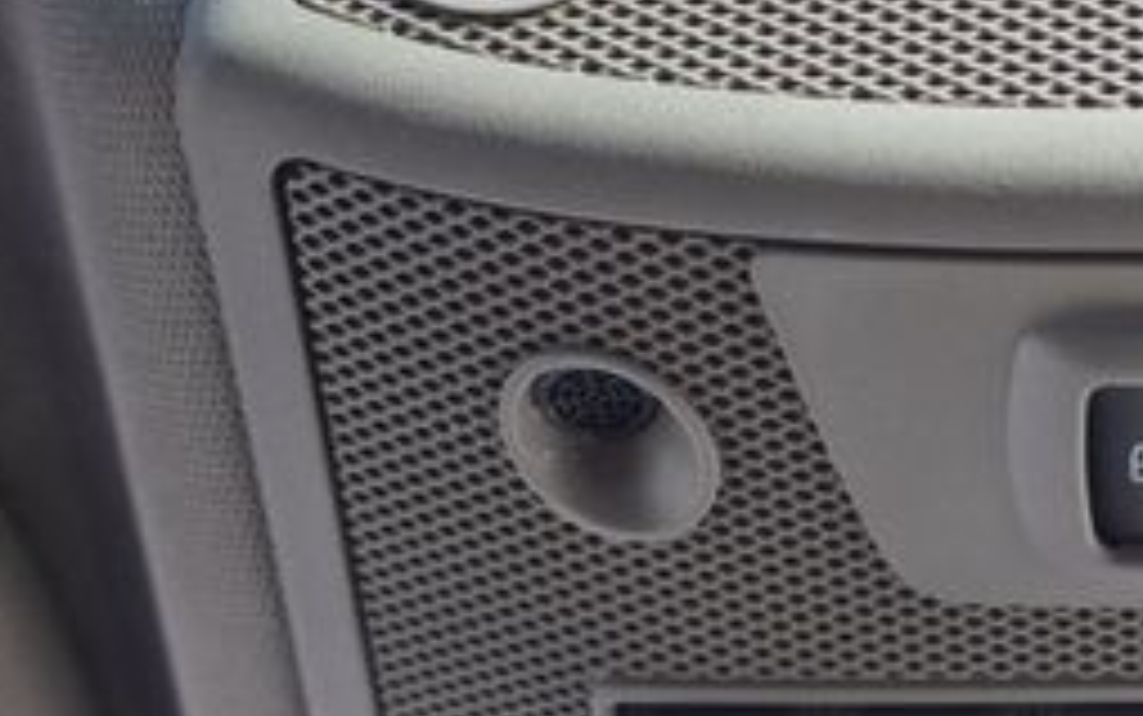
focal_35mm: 77
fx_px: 2400
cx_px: 1192
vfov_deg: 16.7
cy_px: 644
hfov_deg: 25.2
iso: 320
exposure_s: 1/60
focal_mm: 20
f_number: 4
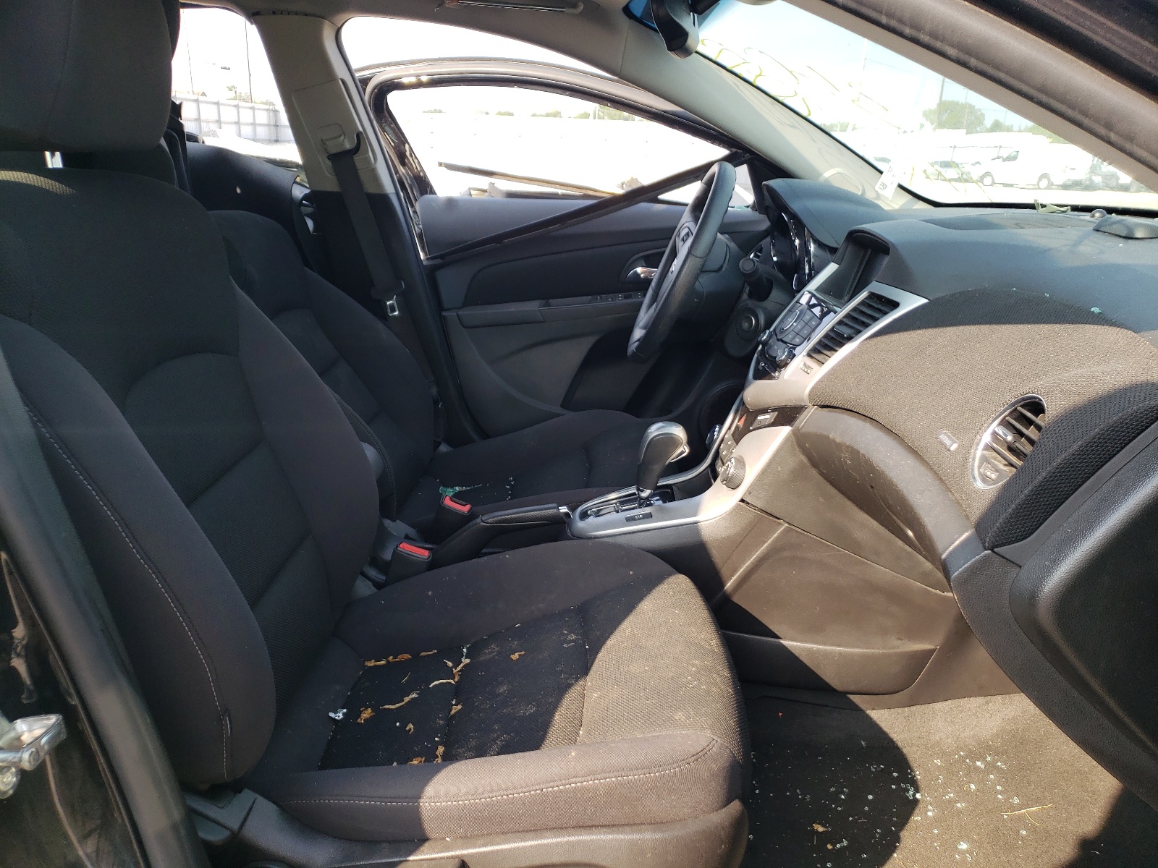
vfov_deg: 53.1
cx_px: 579
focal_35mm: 26
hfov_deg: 67.3
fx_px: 870
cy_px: 434
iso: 50
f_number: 1.5
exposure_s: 1/400
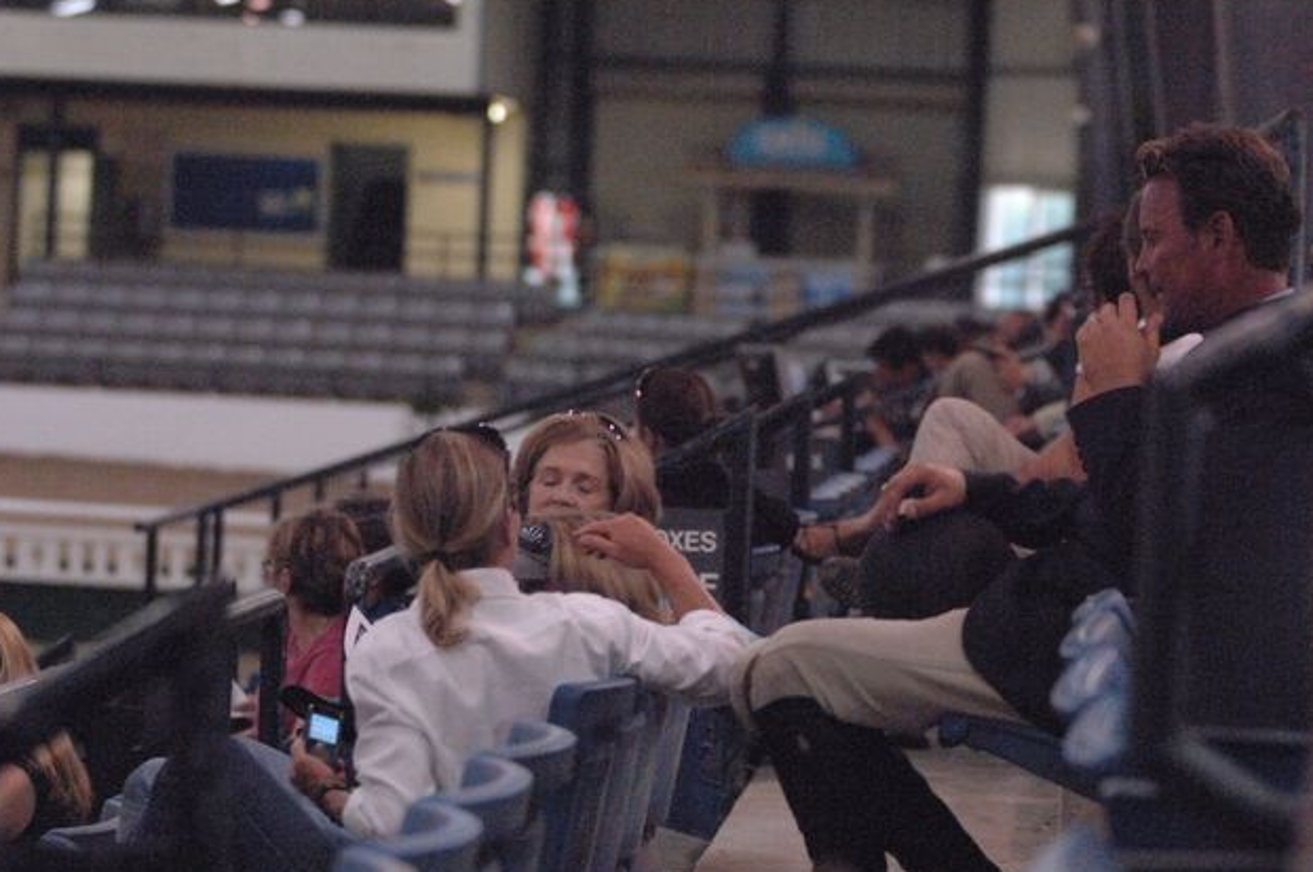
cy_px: 434
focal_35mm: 139
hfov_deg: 14.8
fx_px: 5063
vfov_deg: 9.8
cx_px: 648
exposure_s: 1/320
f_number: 2.8
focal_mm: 90
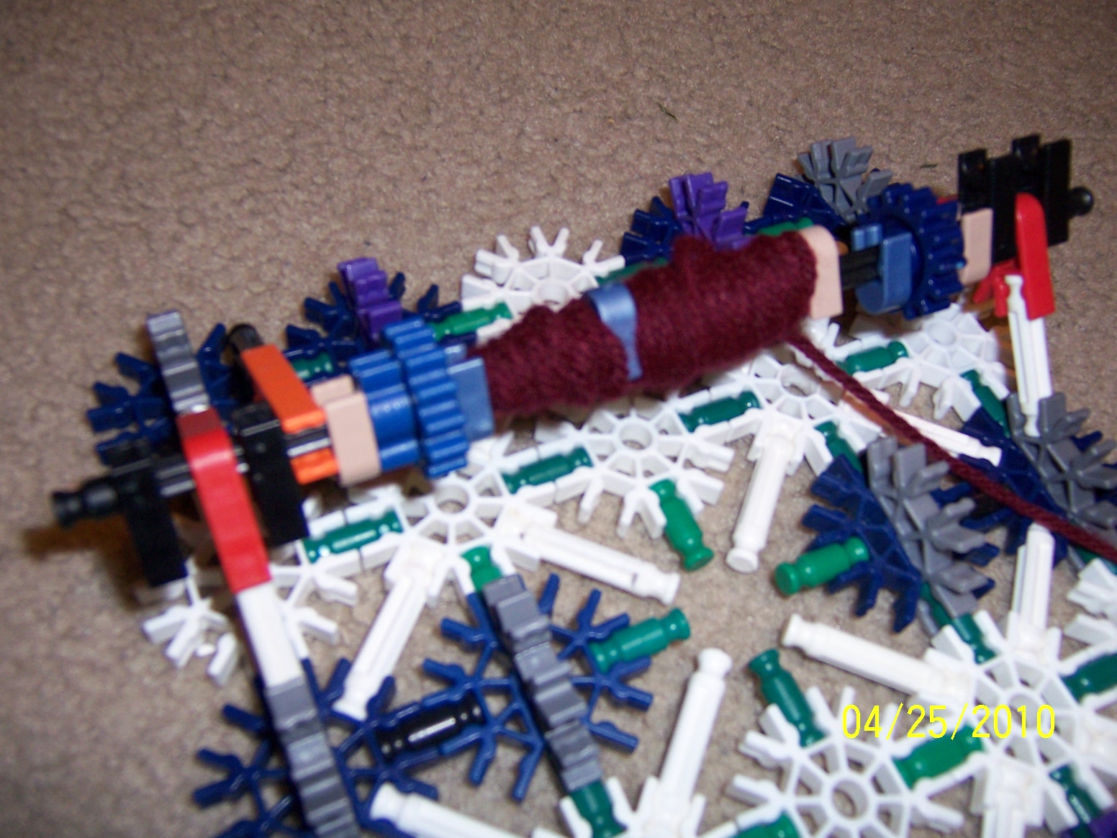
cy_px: 419
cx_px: 558
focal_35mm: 33
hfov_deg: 55.4
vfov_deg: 42.9
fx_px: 1065
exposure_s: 1/60
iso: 140
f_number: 2.8
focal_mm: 5.5
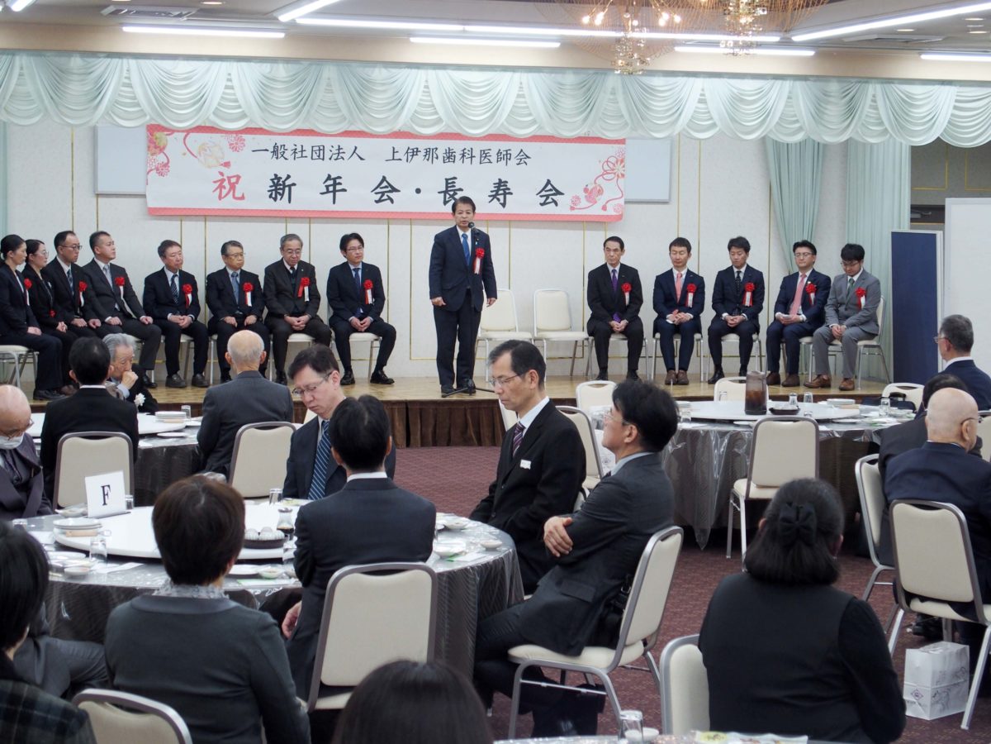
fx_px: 2176
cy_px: 372
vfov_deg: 19.4
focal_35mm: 76
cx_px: 496
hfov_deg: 25.7
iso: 200
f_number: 2.8
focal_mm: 16.1
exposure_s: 1/160
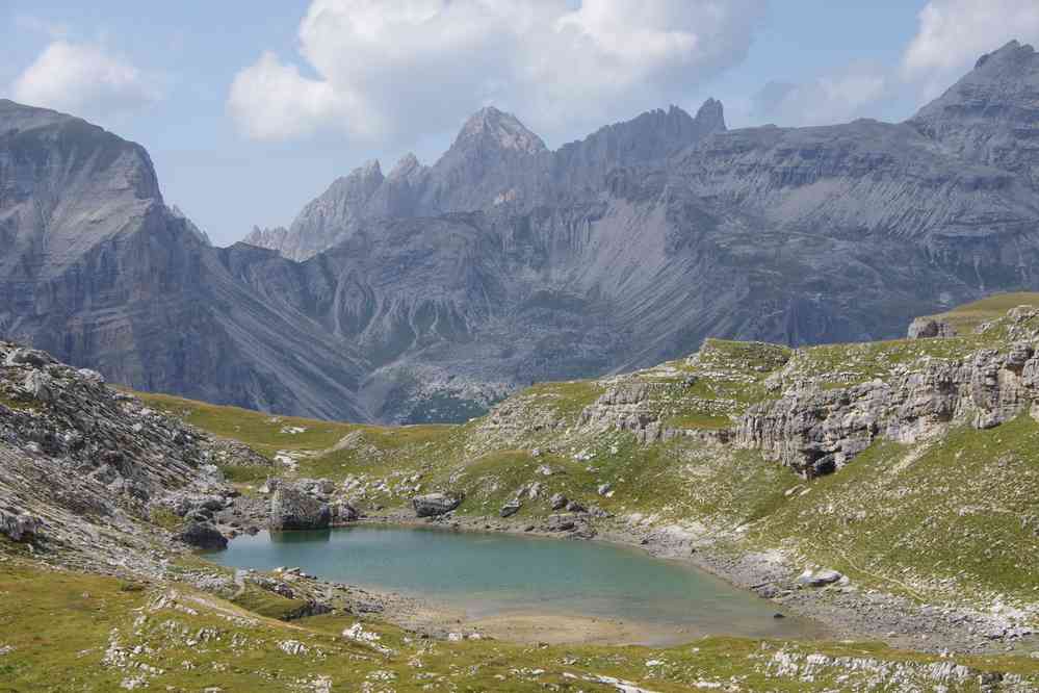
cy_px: 346
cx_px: 520
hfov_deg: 24.6
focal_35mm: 82
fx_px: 2381
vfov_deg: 16.6
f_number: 11
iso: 200
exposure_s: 1/100
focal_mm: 55
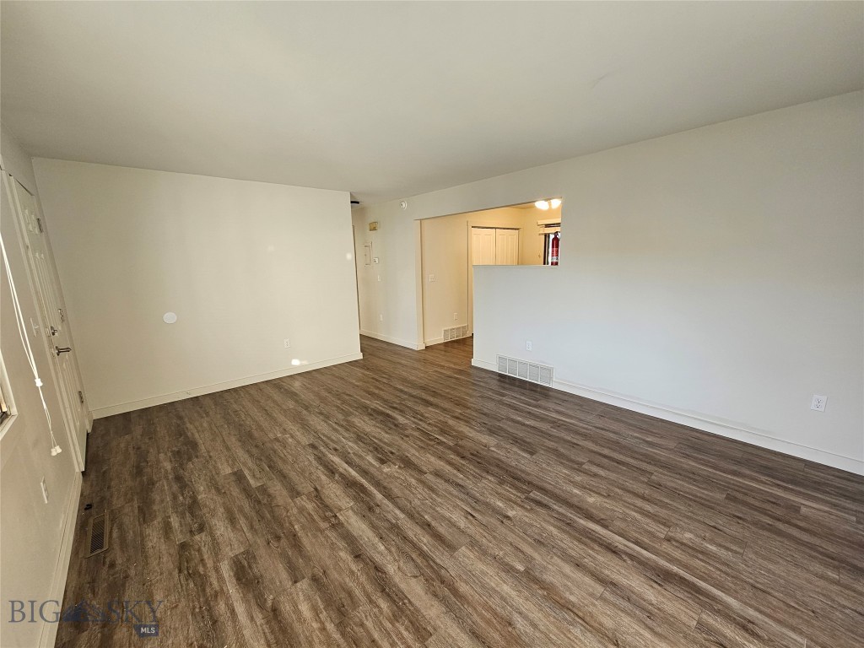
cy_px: 324
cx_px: 432
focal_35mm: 13
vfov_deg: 89.9
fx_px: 324
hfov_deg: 106.2
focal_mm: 2.2
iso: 125
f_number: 2.2
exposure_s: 1/60
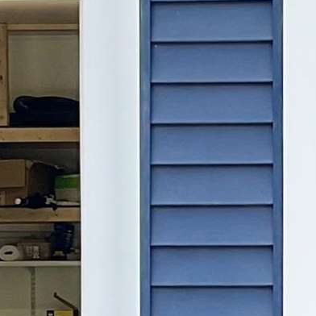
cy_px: 371
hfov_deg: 8.7
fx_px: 2076
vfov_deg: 8.6
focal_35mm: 201
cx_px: 283
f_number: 1.8
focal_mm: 3
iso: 16
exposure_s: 1/545
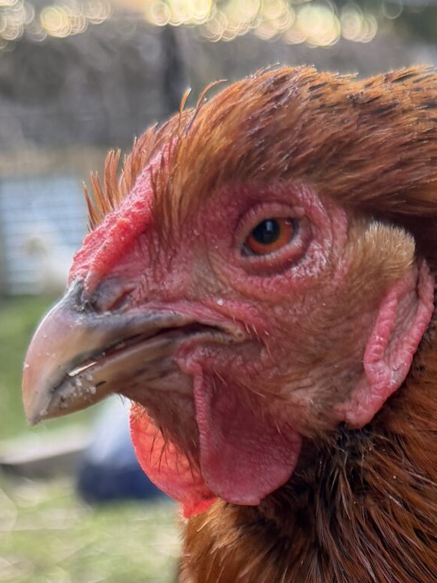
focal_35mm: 80
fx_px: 1347
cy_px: 766
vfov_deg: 21.9
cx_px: 458
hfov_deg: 17.9
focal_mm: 6.76
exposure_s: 1/219
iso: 160
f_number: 1.78
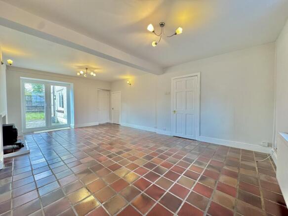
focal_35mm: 14
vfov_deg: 85.7
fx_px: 116
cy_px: 108
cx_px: 144
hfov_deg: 102.1
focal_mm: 2.22
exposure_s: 1/100
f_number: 2.2
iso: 200
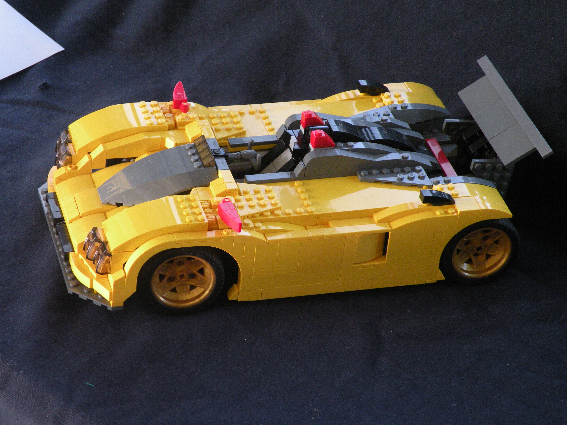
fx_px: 1949
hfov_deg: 16.6
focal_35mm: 119
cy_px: 212
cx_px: 284
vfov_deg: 12.5
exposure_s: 1/63.8
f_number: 4.5
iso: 292
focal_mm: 21
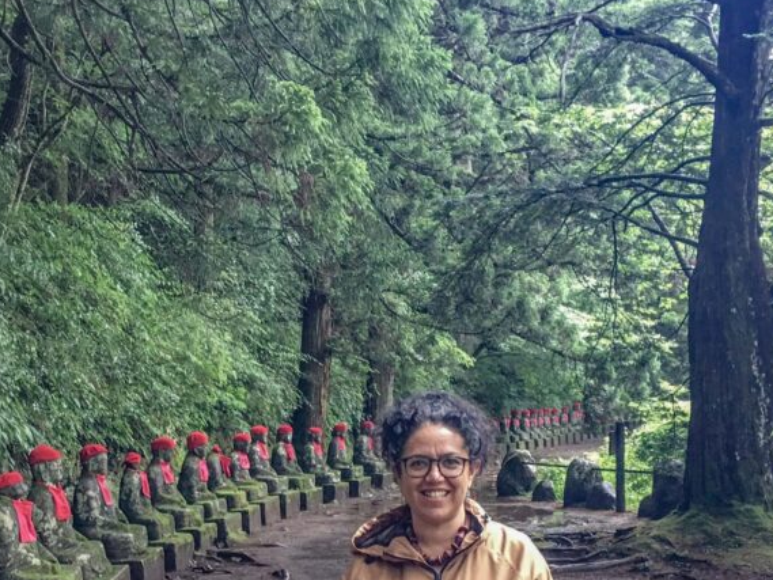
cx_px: 243
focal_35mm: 55
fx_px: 1228
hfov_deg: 34.5
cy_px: 543
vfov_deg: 25.6
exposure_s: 1/15
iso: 40
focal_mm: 4.15
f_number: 2.2
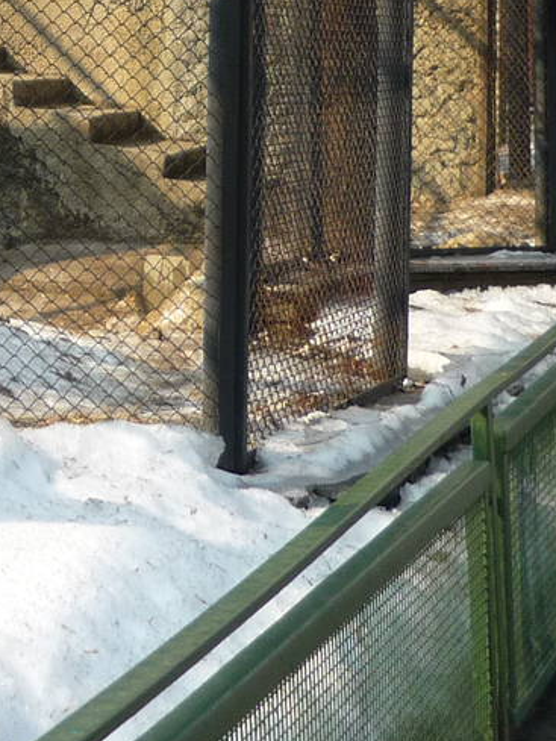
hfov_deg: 13.0
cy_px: -91
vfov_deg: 17.5
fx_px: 2312
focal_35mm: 108
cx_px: -253
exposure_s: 1/500
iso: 100
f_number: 2.8
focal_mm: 5.5
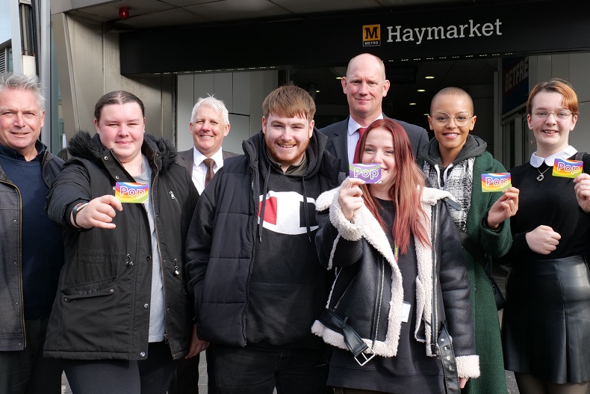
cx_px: 333
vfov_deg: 32.6
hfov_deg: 47.3
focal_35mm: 41
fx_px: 672
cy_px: 194
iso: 800
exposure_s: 1/125
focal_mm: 30
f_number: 14
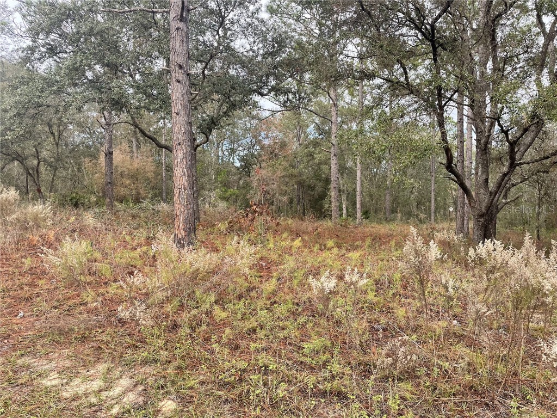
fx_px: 418
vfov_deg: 53.1
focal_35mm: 26
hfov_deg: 67.3
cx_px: 278
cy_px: 209
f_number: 1.6
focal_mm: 4.2
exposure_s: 1/619
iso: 32
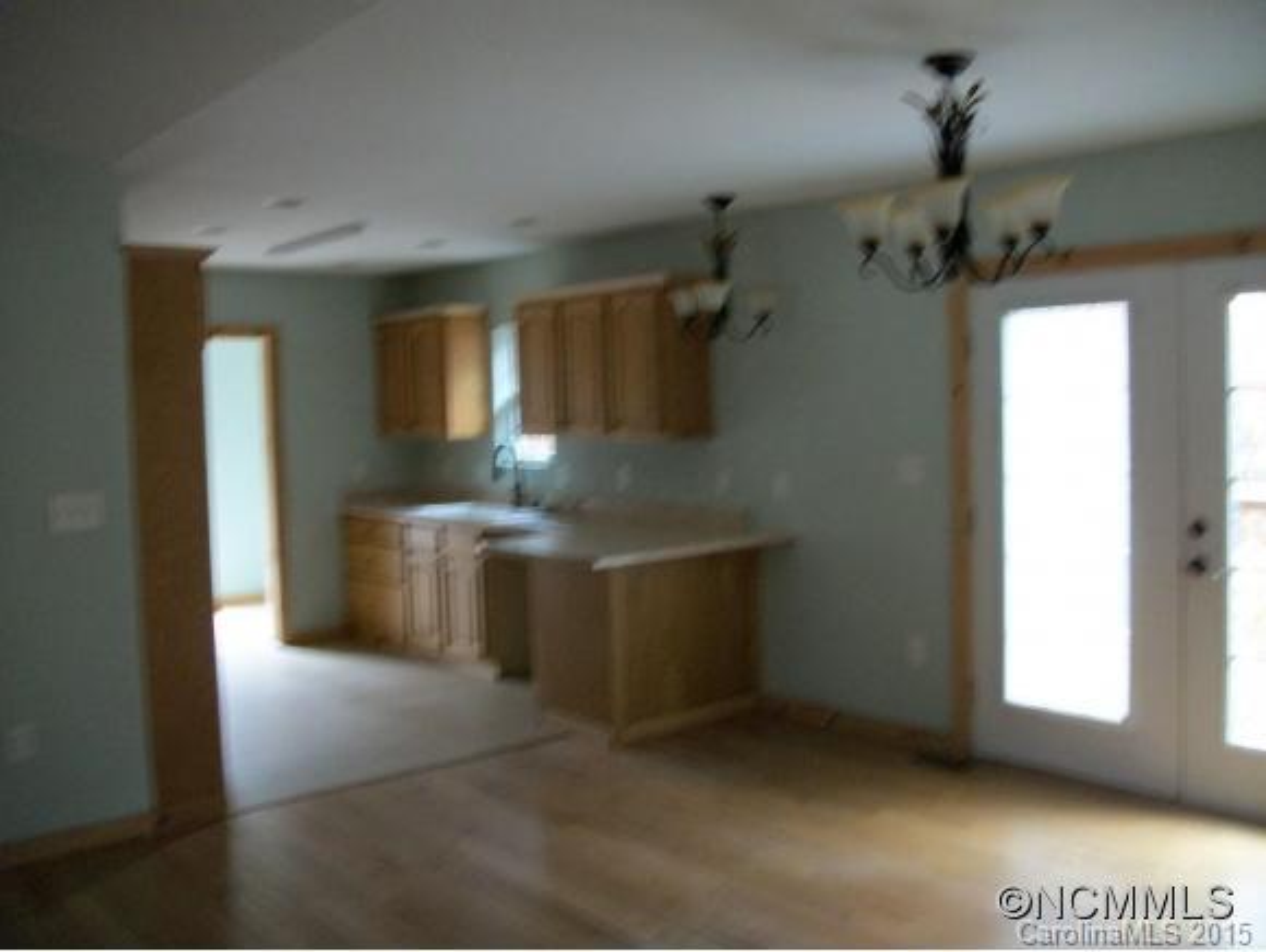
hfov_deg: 56.8
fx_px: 1171
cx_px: 633
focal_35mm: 32
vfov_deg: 44.2
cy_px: 476
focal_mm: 5.7
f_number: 2.9
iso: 250
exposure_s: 1/8
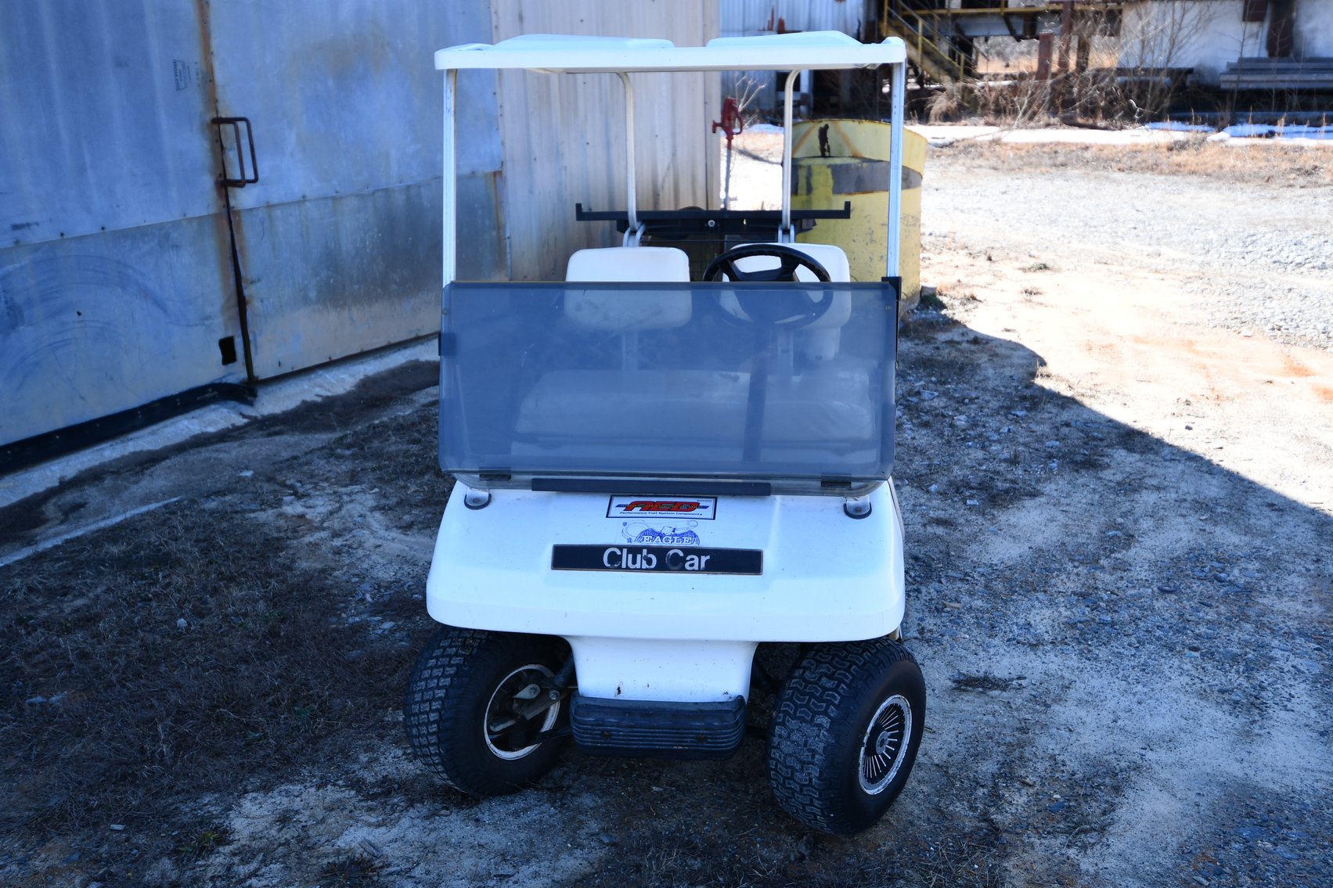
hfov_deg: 57.2
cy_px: 444
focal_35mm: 33
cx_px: 666
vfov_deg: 40.0
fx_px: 1222
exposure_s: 1/250
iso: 200
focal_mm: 22
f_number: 6.3
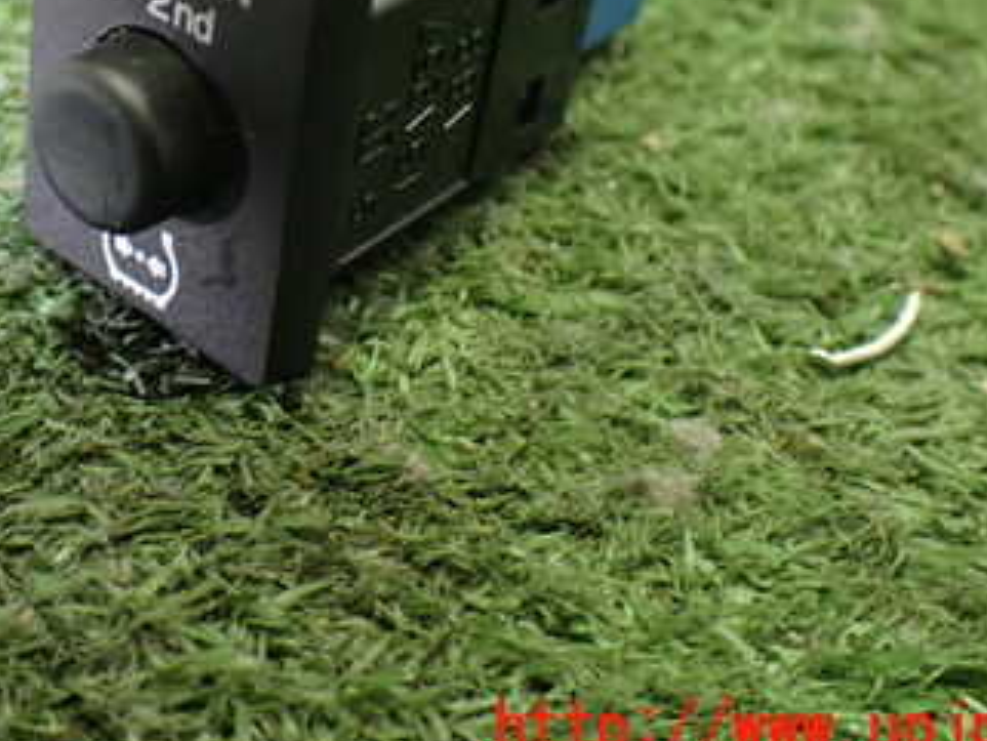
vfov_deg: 25.3
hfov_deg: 33.8
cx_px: 268
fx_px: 1597
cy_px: 77
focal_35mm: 56
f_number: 2.3
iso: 800
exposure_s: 1/30
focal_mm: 5.4
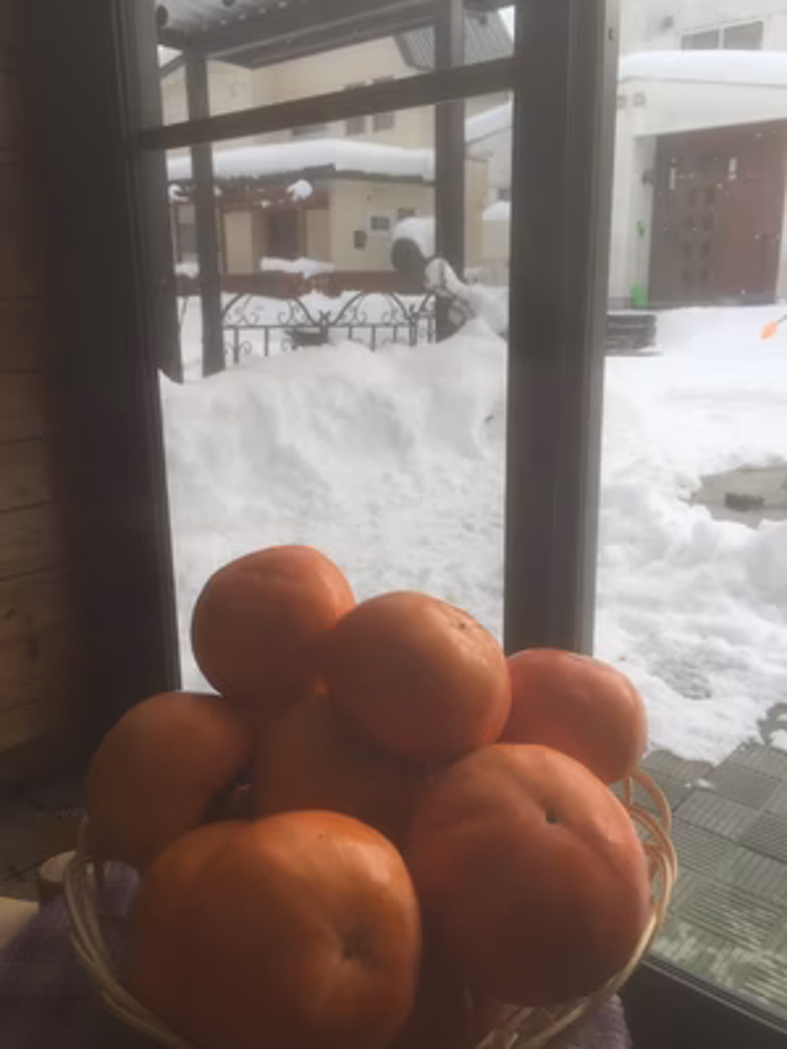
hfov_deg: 48.2
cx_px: 394
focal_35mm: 29
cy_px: 524
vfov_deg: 61.7
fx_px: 879
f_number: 2.2
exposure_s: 1/746
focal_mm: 4.15
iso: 32
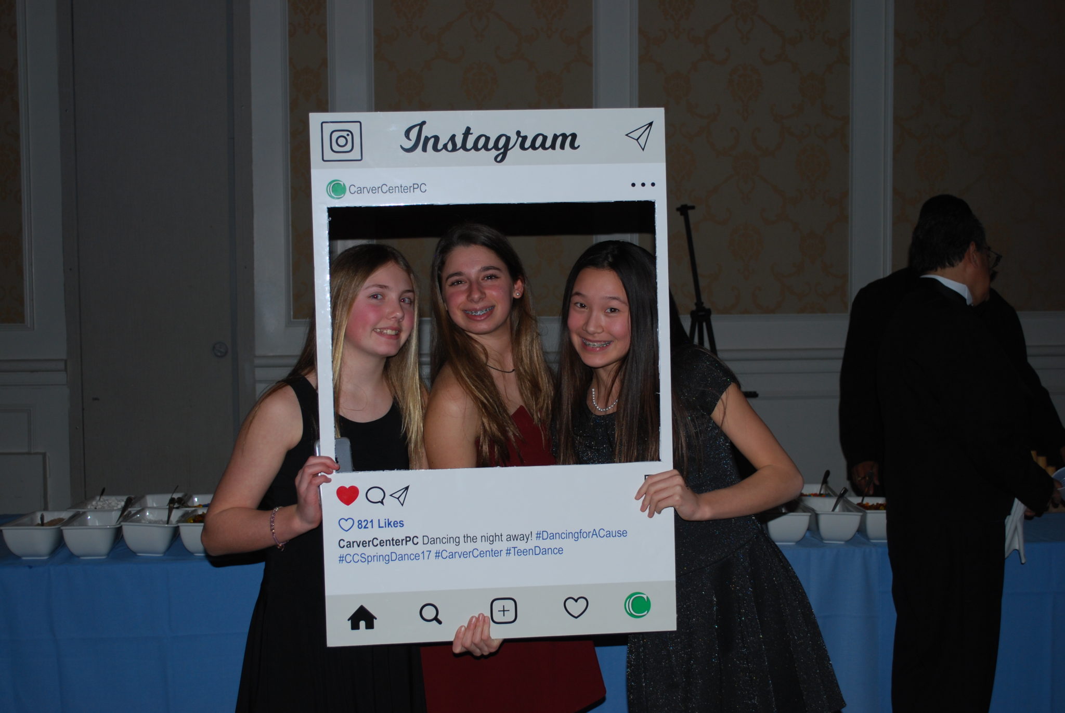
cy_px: 356
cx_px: 532
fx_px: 1422
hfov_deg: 41.1
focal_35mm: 48
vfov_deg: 28.2
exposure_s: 1/60
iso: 200
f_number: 4.8
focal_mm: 32
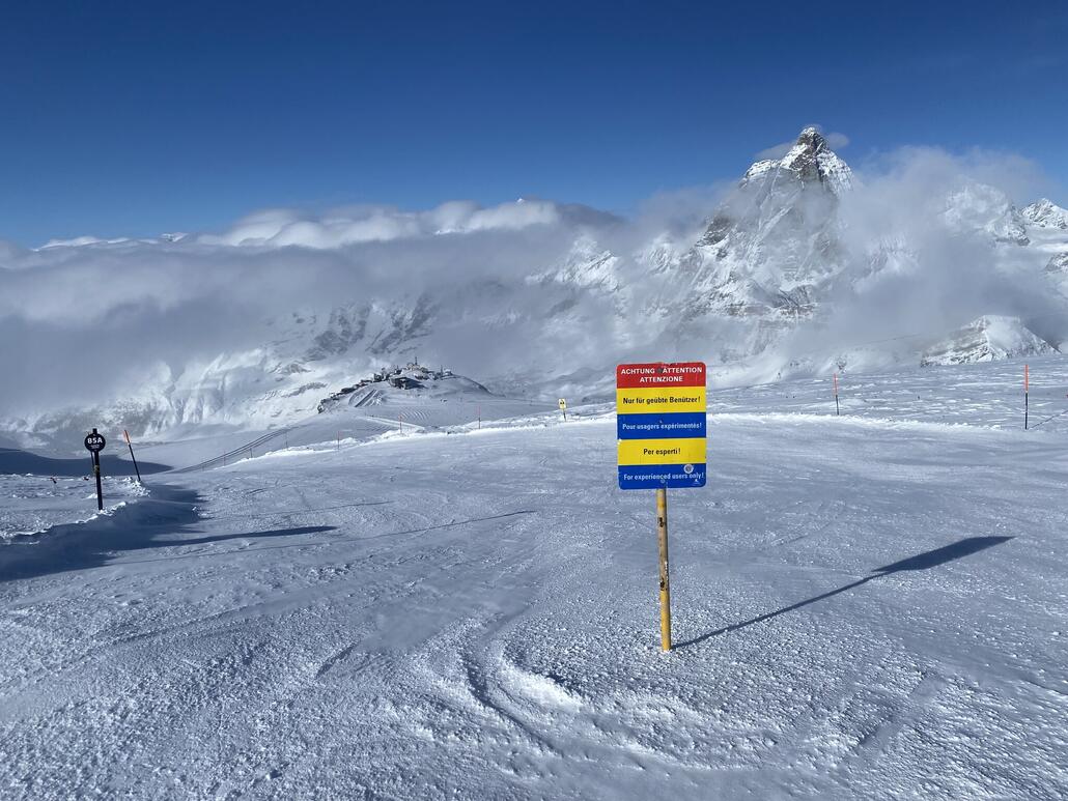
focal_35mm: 26
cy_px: 400
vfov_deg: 53.1
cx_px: 534
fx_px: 802
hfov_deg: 67.3
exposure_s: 1/14286
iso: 40
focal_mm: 4.25
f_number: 1.8
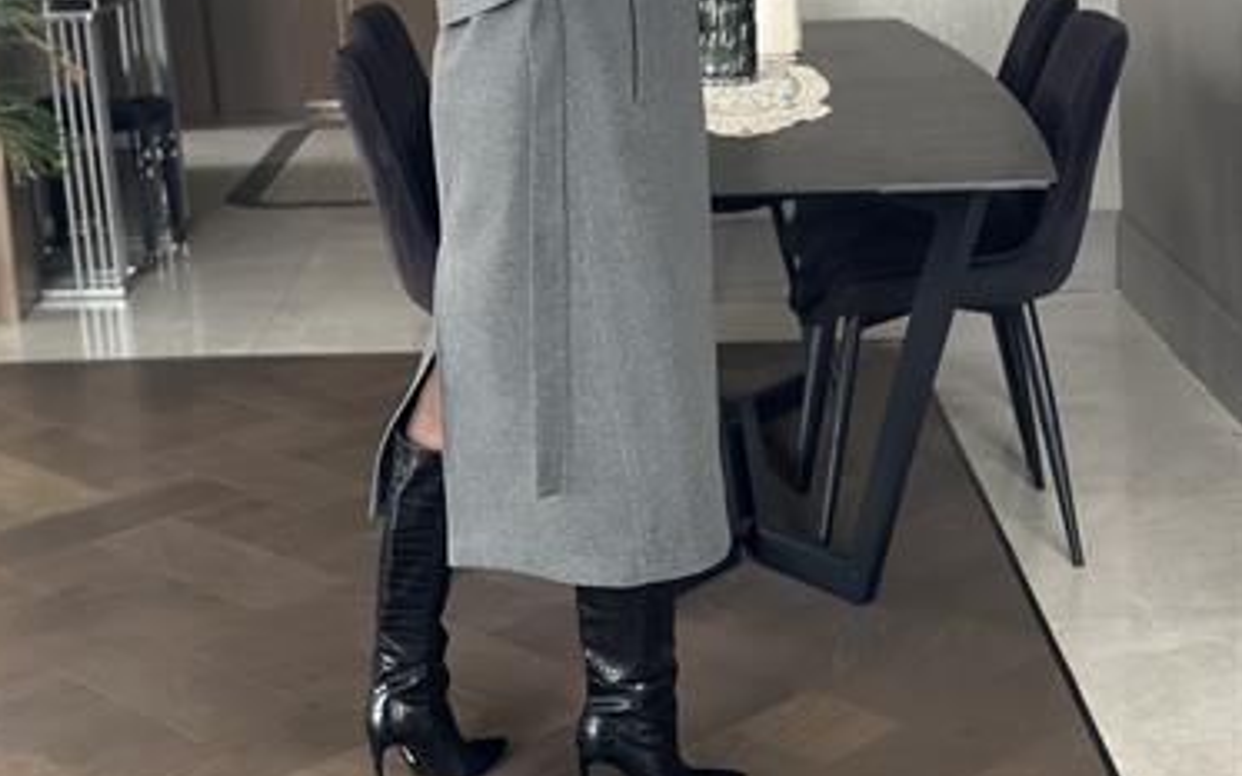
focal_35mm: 69
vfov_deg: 18.7
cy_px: 200
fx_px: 2335
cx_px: 613
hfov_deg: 29.8
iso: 640
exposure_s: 1/40
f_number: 1.78
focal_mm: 6.86
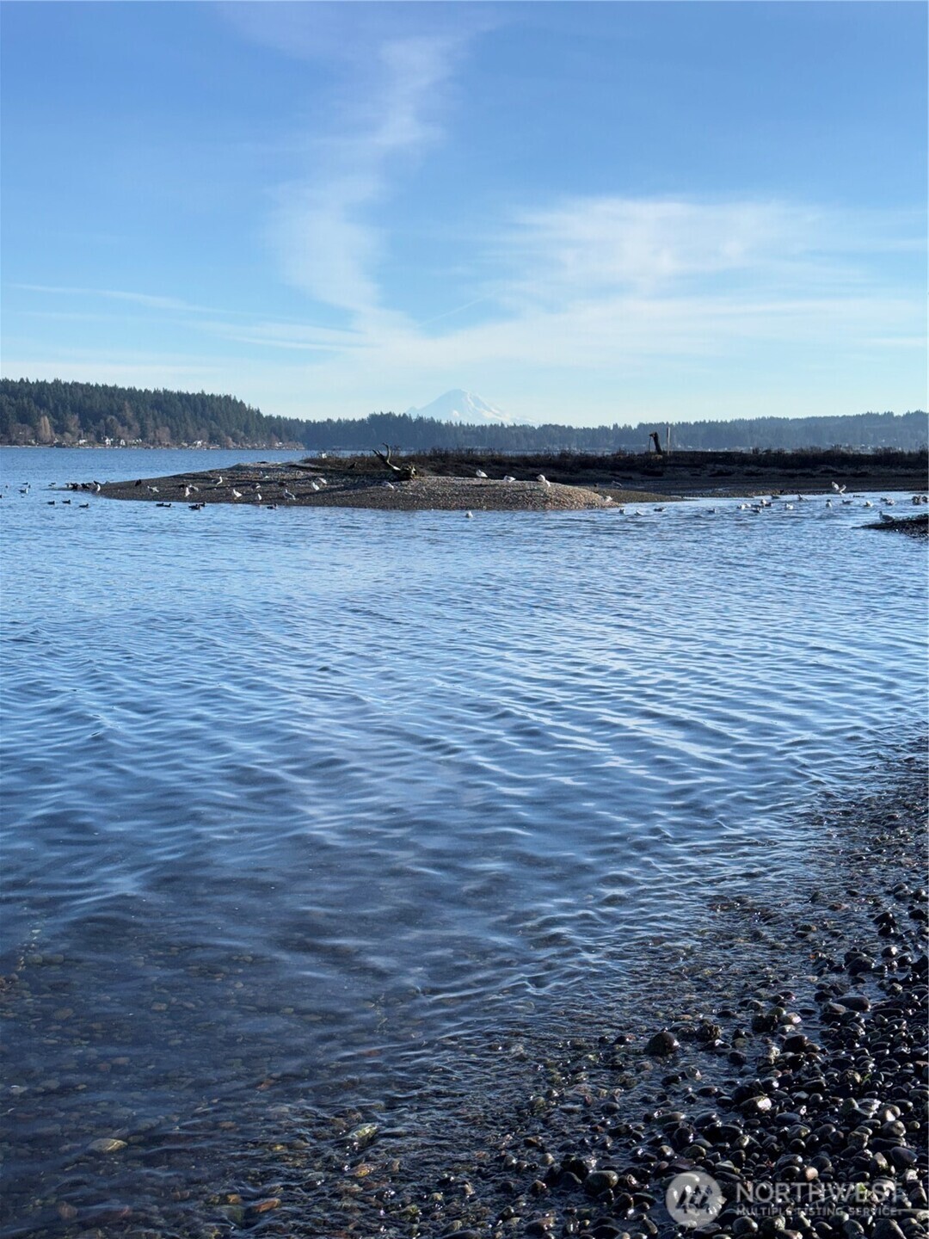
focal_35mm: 48
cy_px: 620
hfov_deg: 30.3
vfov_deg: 39.7
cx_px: 464
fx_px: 1718
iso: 50
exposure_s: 1/4329
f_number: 1.78
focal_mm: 6.76
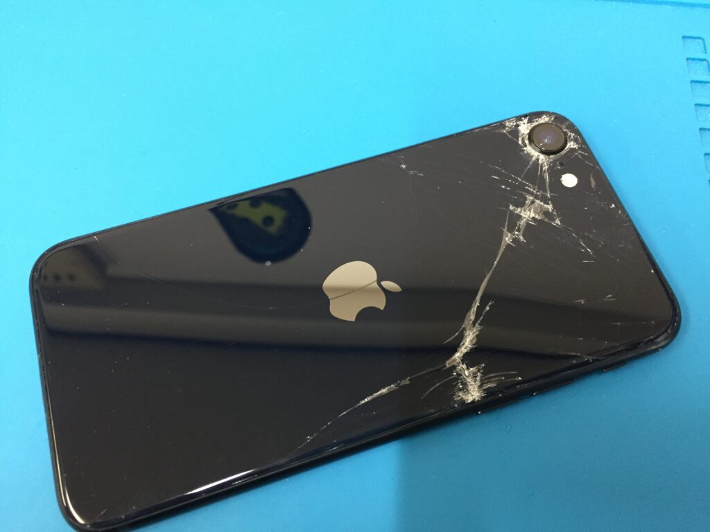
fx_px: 595
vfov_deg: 48.2
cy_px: 266
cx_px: 355
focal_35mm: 29
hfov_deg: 61.7
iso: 200
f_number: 2.2
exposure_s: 1/33
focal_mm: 4.15
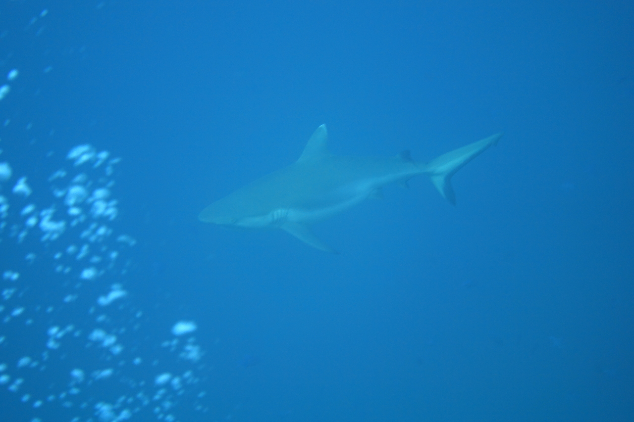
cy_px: 211
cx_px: 317
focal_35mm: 70
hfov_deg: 28.8
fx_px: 1233
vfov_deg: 19.5
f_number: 2.8
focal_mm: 25.53
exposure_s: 1/80
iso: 250
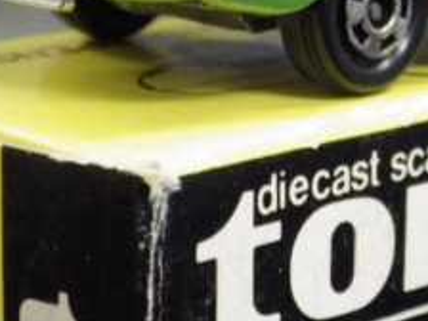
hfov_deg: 9.7
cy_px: -40
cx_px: 355
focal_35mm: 203
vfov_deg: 7.3
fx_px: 2510
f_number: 4.2
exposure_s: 1/25
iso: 800
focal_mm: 12.8
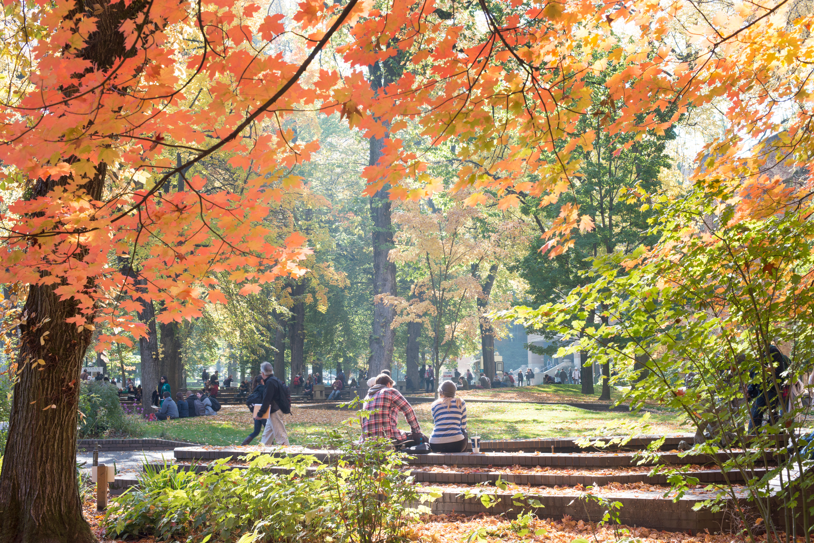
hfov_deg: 39.6
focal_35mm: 50
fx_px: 1131
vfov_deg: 27.0
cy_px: 272
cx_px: 407
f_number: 9
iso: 250
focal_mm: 50
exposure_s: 1/80
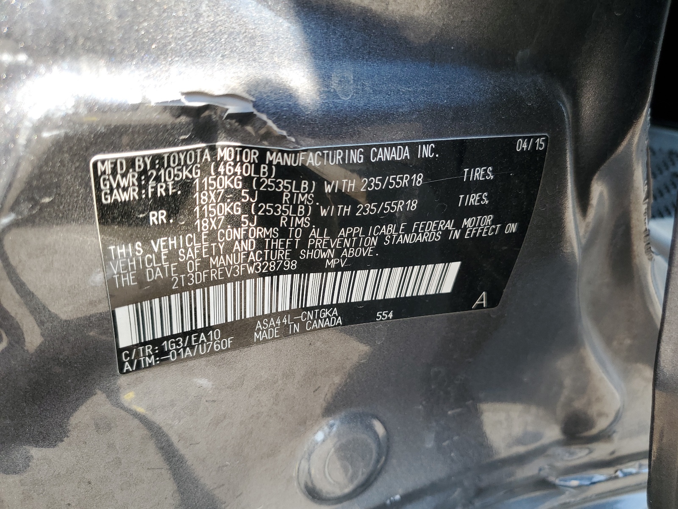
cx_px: 339
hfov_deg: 67.3
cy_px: 254
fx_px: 509
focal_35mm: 26
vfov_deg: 53.1
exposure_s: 1/250
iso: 50
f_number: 1.5
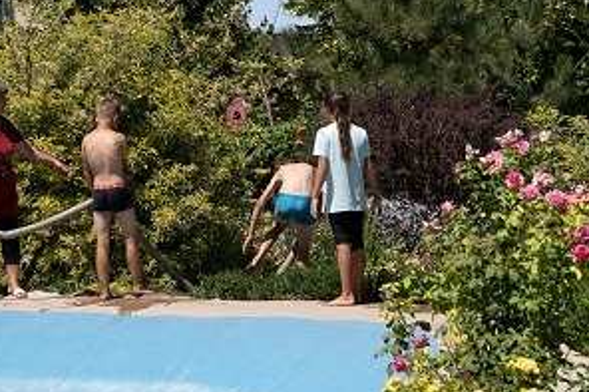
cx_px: 18
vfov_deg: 8.4
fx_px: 2649
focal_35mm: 162
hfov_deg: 12.6
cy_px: -55
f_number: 4
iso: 100
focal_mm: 60
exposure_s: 1/1600
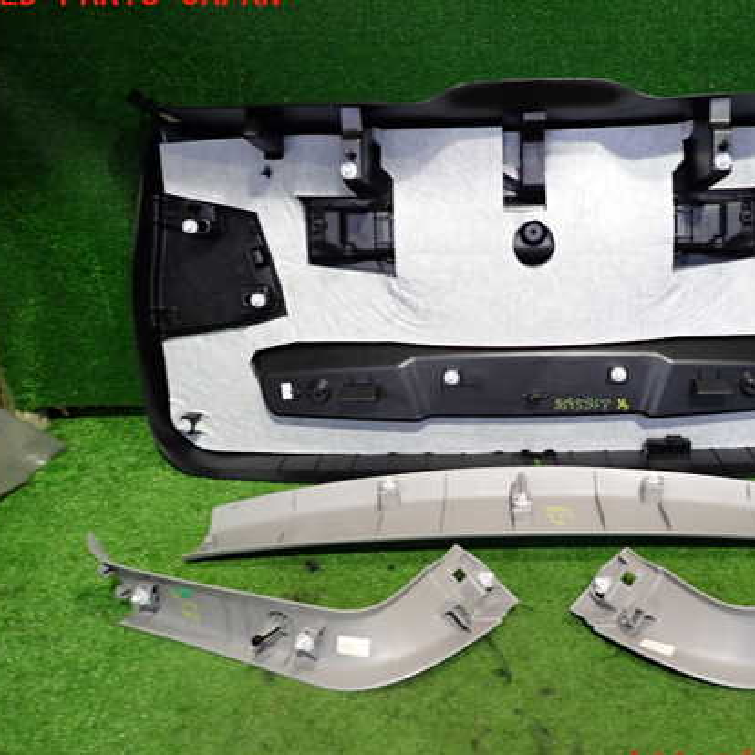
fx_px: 790
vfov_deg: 51.1
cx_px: 496
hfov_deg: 50.3
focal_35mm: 32
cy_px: 381
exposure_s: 1/30
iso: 250
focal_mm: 4.5
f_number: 2
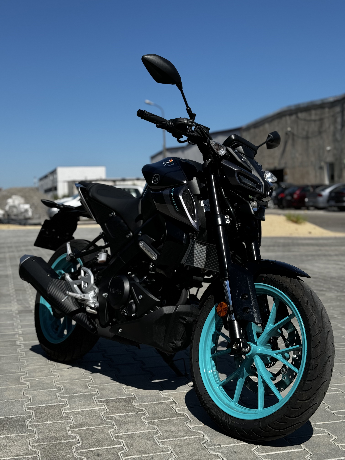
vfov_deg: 39.7
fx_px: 638
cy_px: 230
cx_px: 172
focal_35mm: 48
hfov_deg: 30.3
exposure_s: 1/4049
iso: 64
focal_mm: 6.76
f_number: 1.78
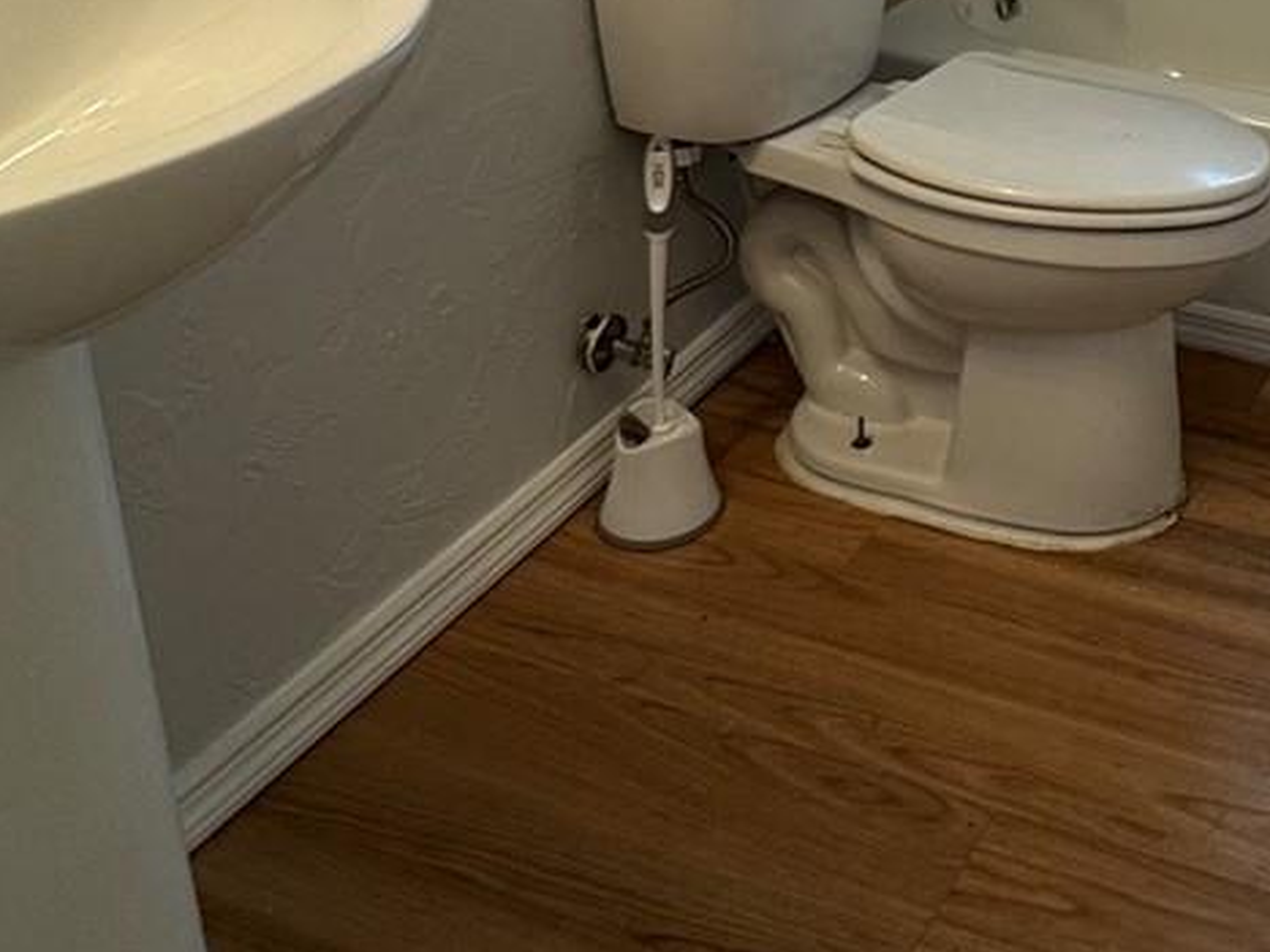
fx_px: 1761
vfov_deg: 26.6
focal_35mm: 48
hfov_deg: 35.5
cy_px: -215
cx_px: 1294
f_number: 2.2
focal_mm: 2.22
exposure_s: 1/120
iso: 80
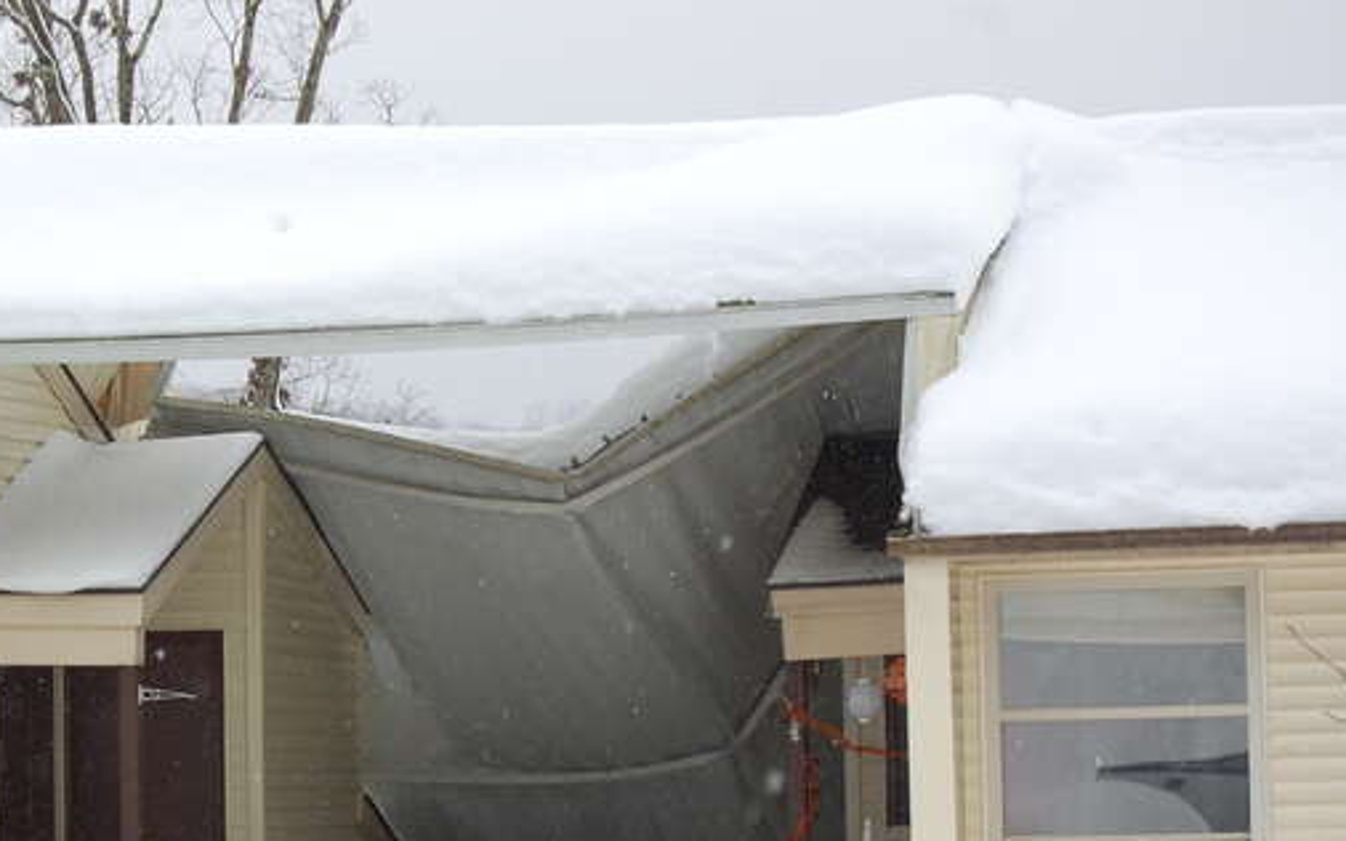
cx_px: 394
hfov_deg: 15.7
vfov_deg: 9.8
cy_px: 703
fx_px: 4871
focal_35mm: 133
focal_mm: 55
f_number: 5.6
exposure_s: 1/500
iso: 400
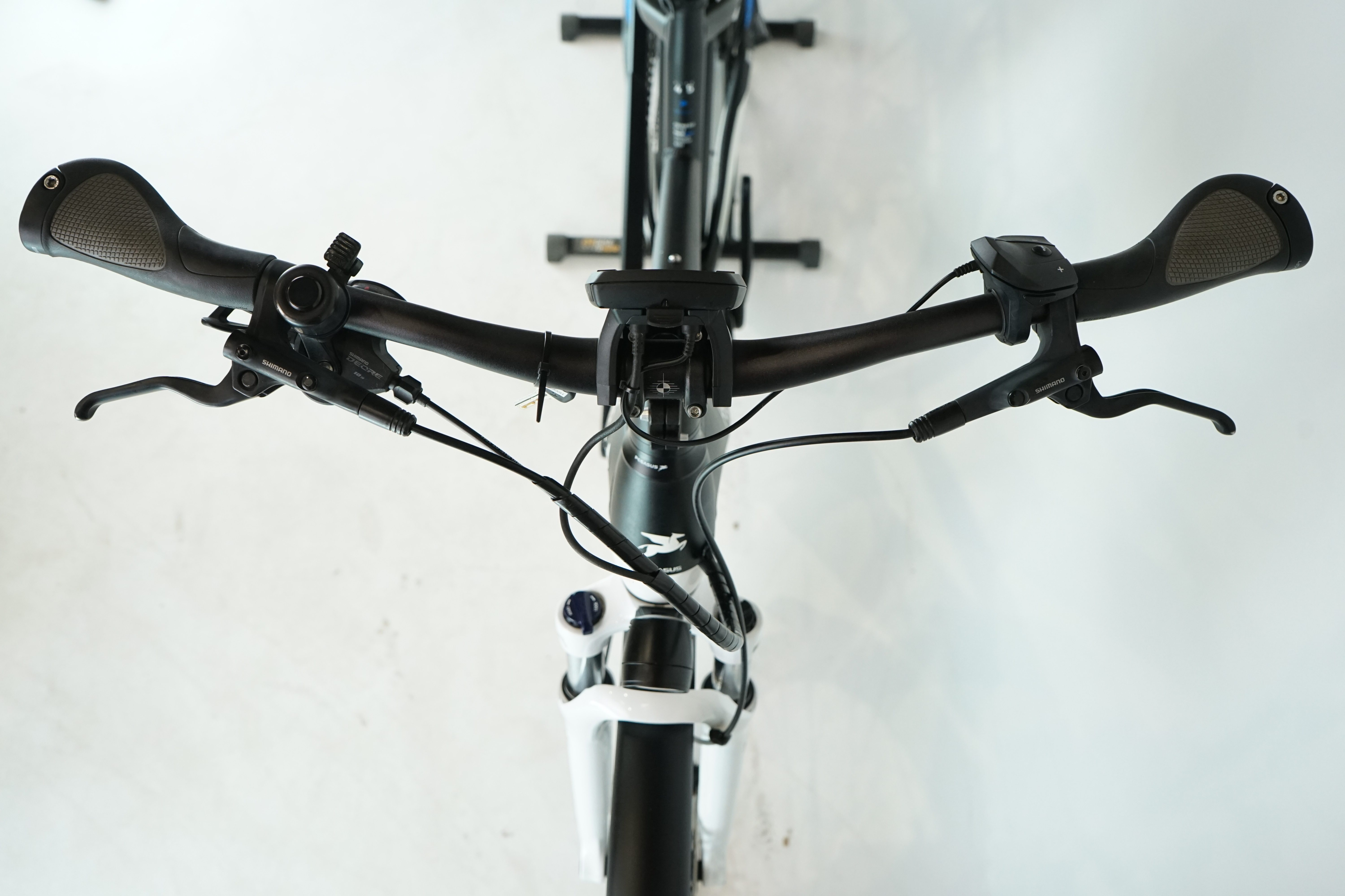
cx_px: 672
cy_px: 448
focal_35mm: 34
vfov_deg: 38.9
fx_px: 1270
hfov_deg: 55.8
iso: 1600
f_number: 5.6
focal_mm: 34
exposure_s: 1/200
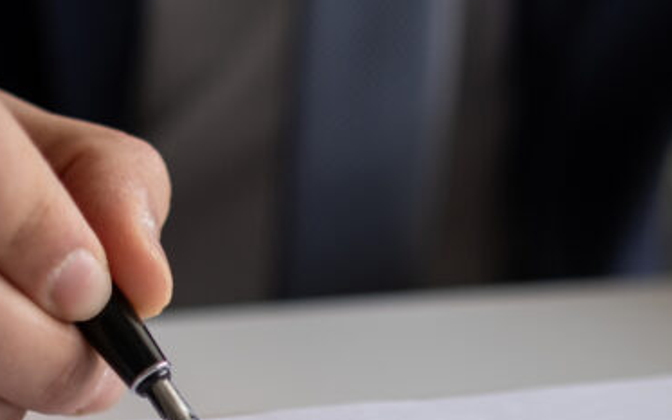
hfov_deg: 21.1
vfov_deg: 13.1
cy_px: 457
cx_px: 465
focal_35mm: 98
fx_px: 1795
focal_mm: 23
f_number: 1.4
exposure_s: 1/120
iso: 160
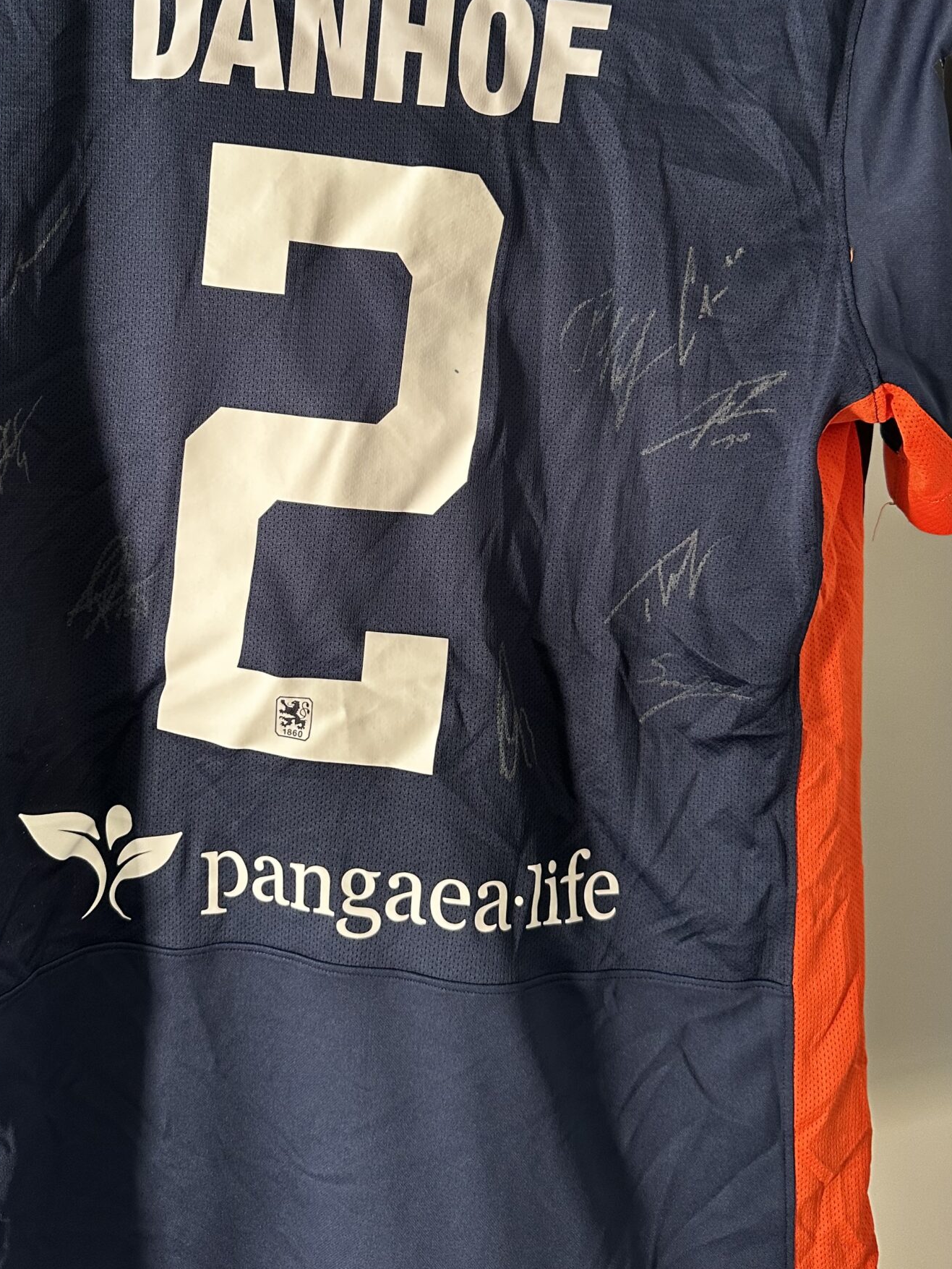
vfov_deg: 52.0
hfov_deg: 40.6
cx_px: 406
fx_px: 1283
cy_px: 471
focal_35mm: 35
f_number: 1.78
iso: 250
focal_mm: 6.86
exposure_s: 1/71
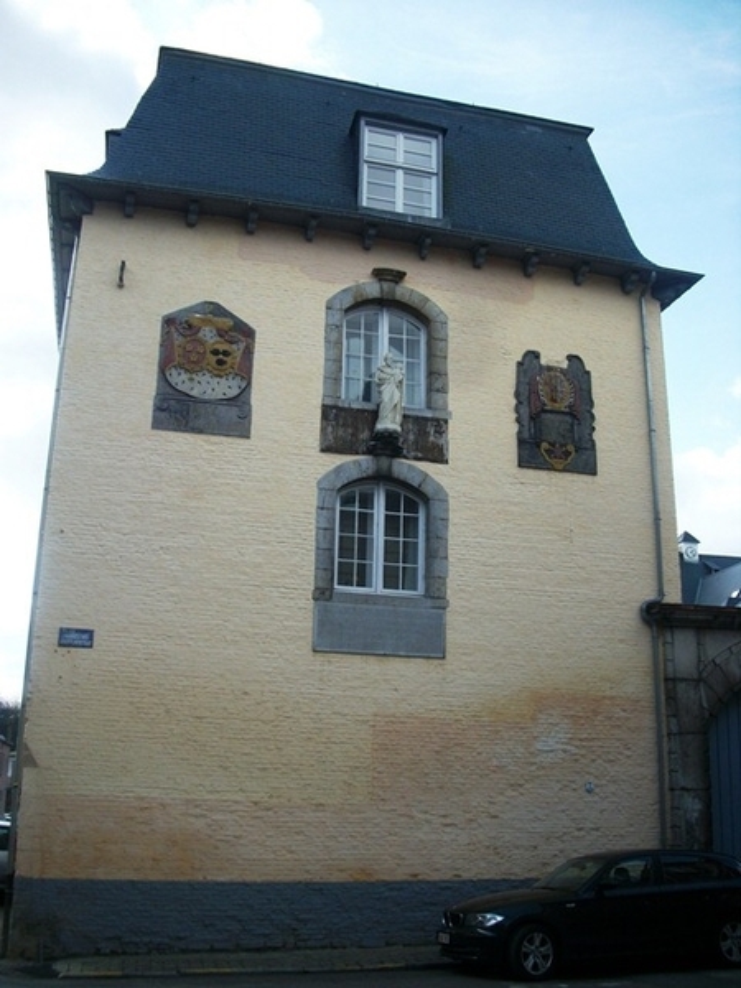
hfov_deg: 44.2
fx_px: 913
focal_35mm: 32
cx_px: 370
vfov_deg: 56.8
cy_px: 494
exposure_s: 1/80
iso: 80
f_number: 8.8
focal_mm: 5.7
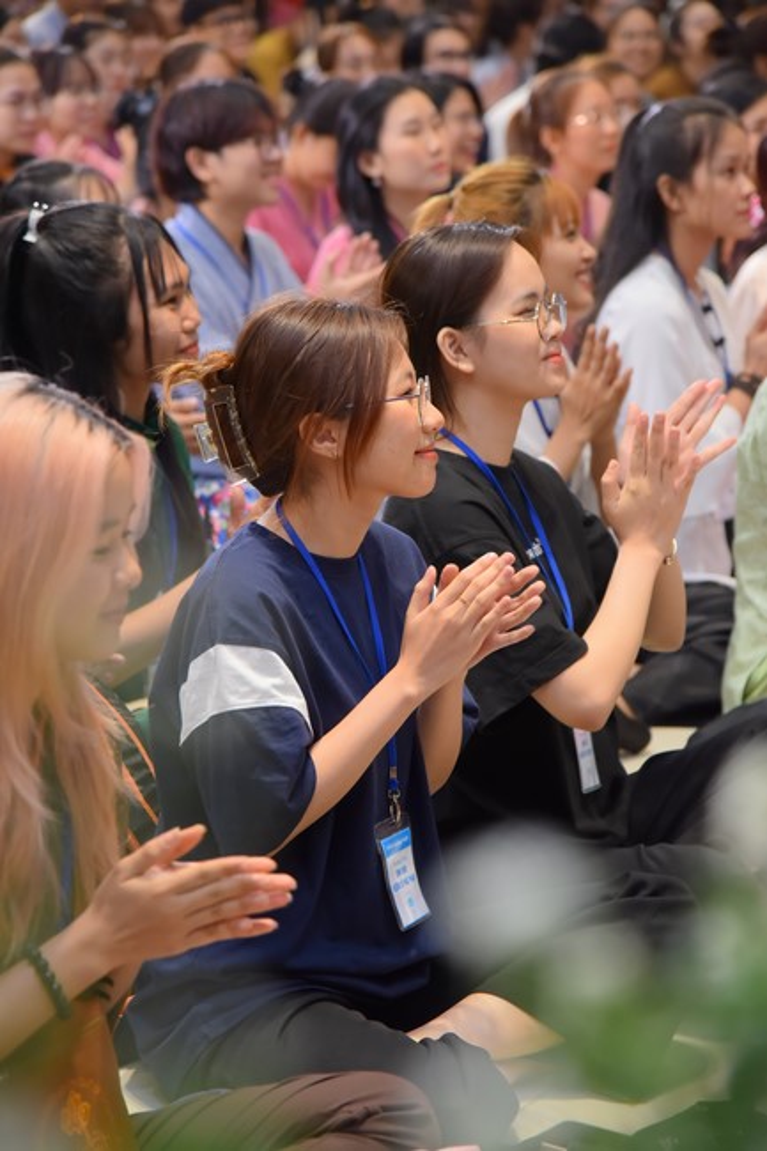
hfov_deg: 11.4
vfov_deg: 17.1
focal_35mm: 120
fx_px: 3837
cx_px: 384
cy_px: 576
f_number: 5.6
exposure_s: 1/125
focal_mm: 120
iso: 1600
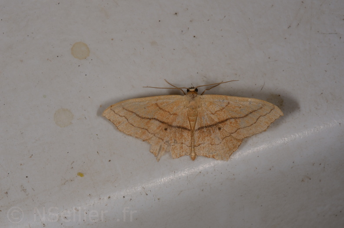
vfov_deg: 10.7
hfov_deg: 16.1
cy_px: 114
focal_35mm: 128
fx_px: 1215
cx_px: 172
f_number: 32
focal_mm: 85
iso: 100
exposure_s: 1/60
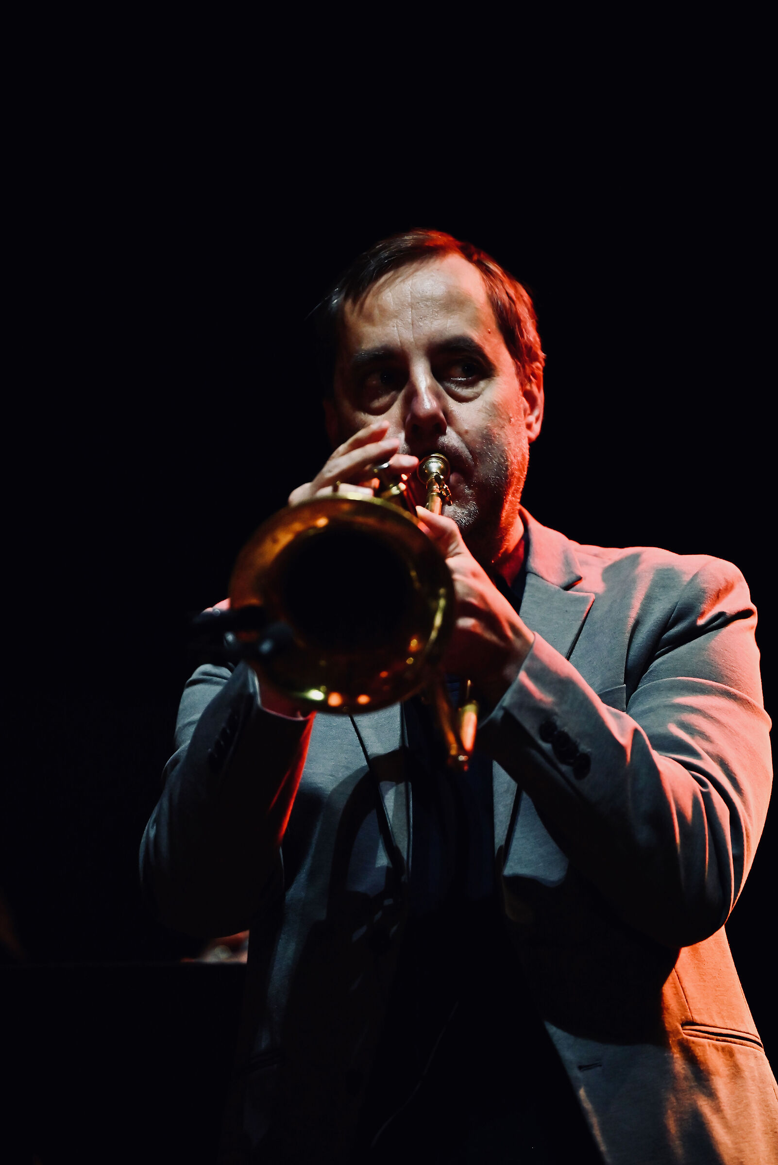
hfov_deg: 7.6
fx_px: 5830
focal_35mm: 180
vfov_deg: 11.4
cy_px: 582
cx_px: 389
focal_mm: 180
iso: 3200
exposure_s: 1/350
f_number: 2.8
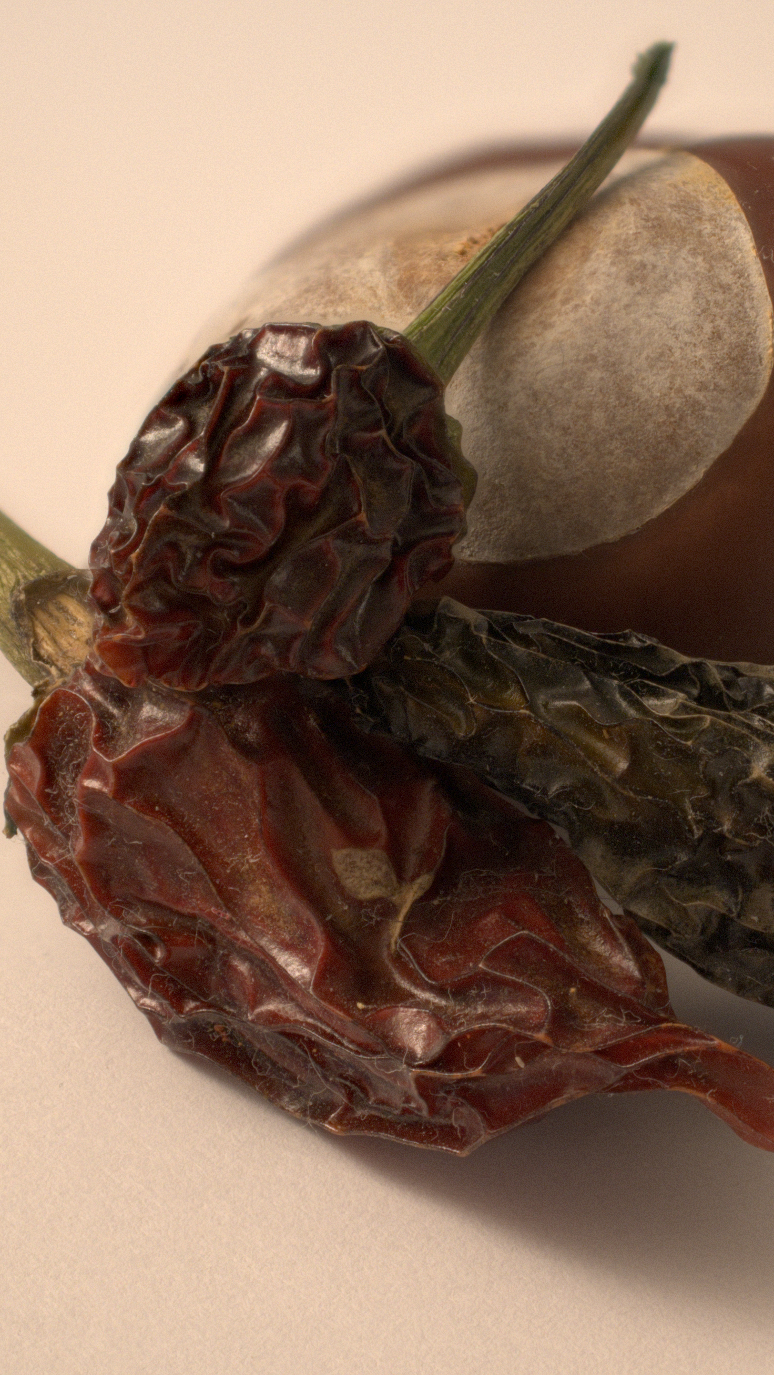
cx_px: 523
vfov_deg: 22.5
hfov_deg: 12.7
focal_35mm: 95
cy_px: 688
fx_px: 3465
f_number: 3.2
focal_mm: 40
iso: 3600
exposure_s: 1/60
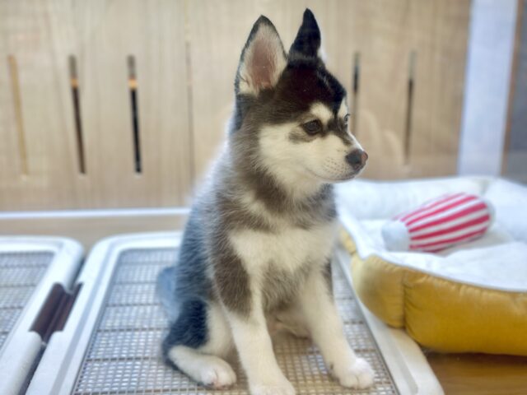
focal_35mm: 48
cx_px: 264
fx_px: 731
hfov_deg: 39.7
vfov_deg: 30.3
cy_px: 198
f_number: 1.78
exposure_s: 1/195
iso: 80
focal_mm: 6.86
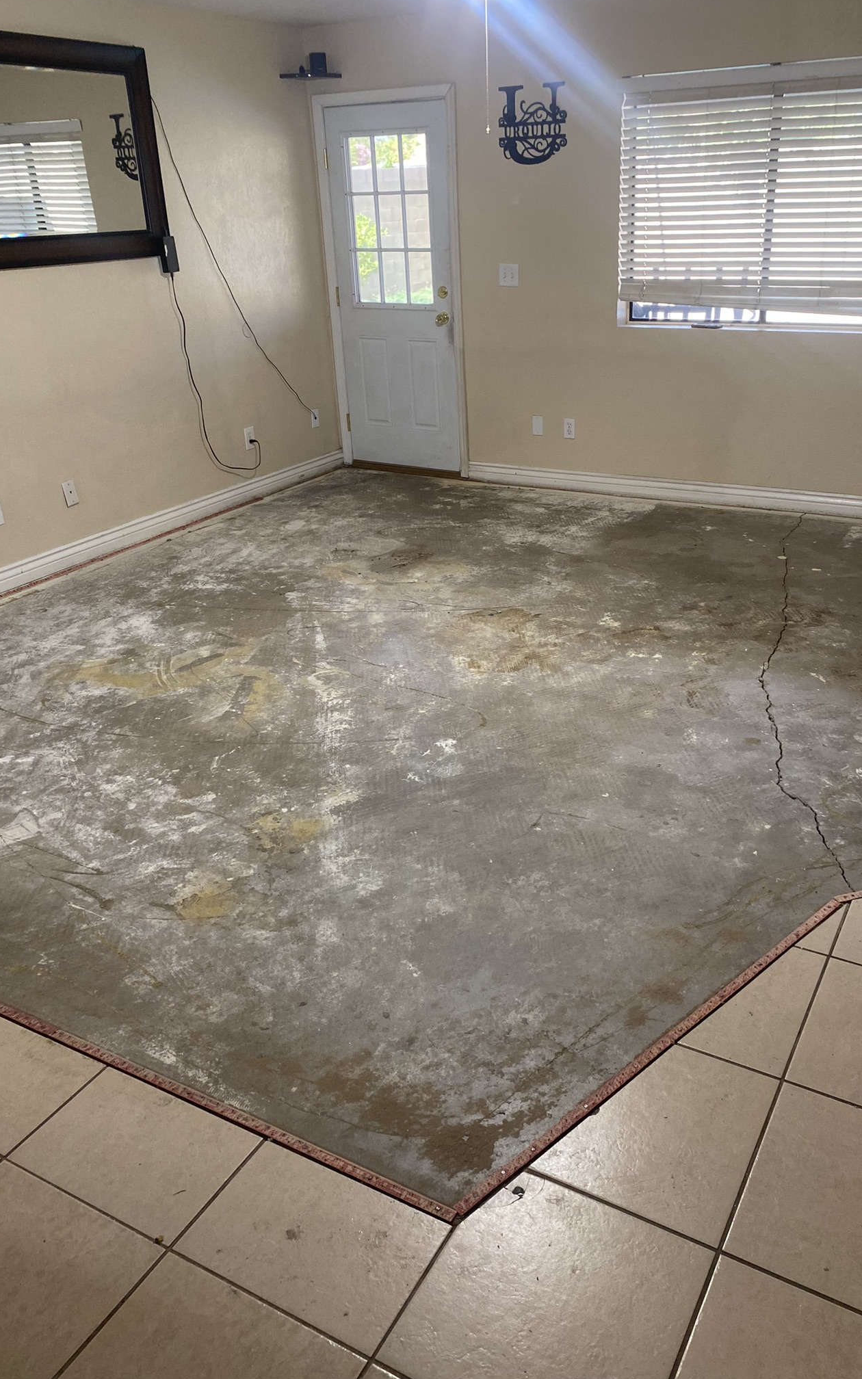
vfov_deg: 66.5
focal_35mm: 28
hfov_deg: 44.5
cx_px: 463
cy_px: 680
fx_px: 1052
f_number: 1.8
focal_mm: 4.25
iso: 160
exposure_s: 1/60
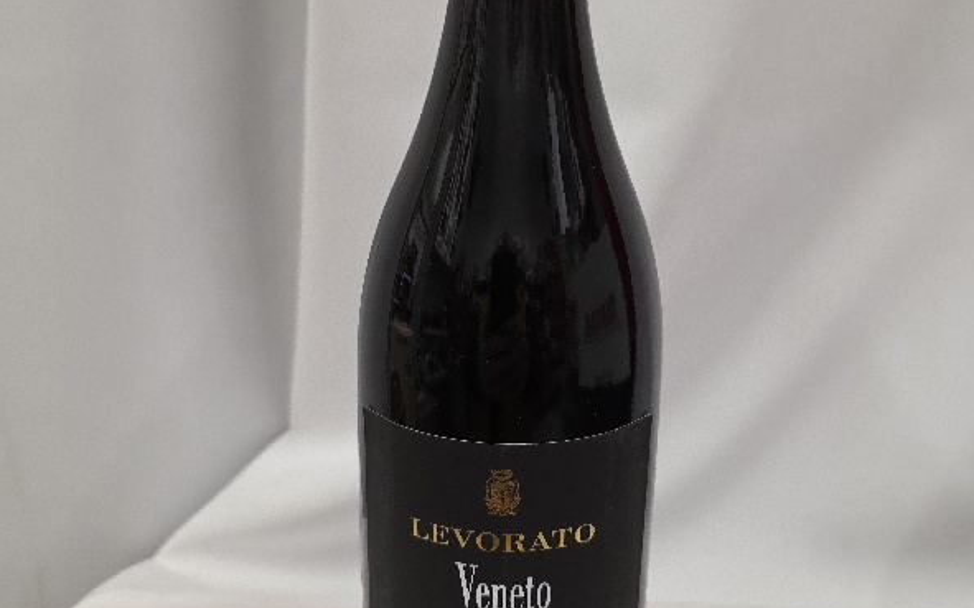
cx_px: 493
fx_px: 876
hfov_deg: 58.2
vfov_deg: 38.2
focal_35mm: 33
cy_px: 259
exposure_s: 1/101
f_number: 1.7
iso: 500
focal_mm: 6.3
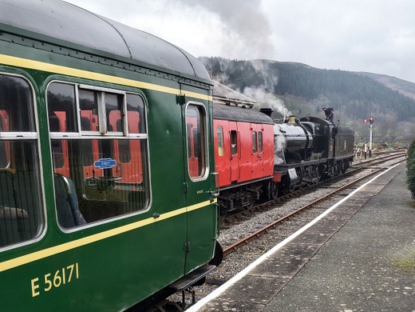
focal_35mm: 40
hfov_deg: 46.5
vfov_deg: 35.5
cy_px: 218
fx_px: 480
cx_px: 248
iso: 100
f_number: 1.8
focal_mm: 4.81
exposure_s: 1/176
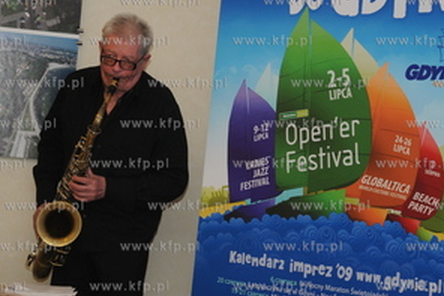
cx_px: 240
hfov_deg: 14.5
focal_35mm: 142
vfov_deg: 9.6
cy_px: 102
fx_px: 1750
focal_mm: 70
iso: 640
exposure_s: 1/80
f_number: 4.5
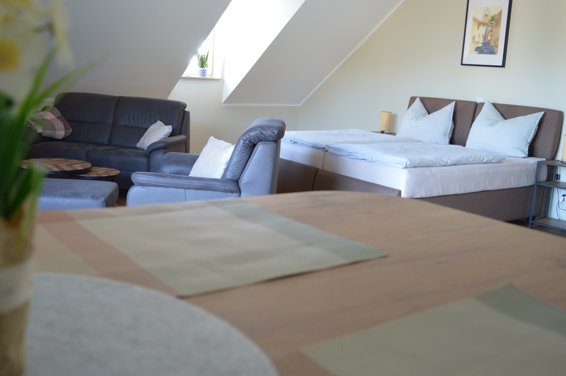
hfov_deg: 54.5
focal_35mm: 35
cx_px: 271
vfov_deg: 37.7
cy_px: 164
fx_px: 550
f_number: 3.5
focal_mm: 18
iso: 400
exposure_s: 1/30
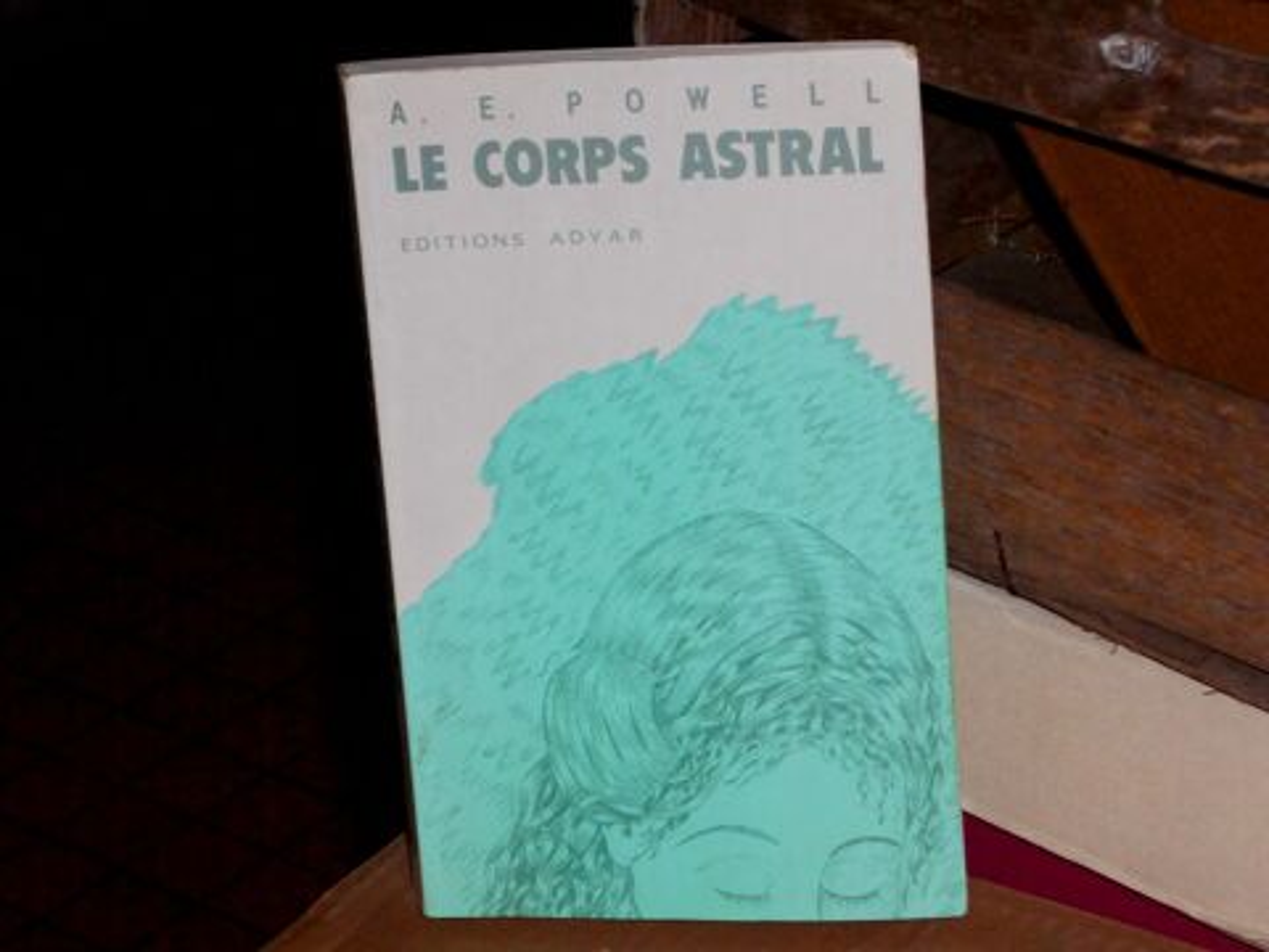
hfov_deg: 17.4
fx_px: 4143
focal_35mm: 113
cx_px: 634
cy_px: 476
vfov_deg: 13.1
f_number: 6
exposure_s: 1/60
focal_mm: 20.1
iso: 200
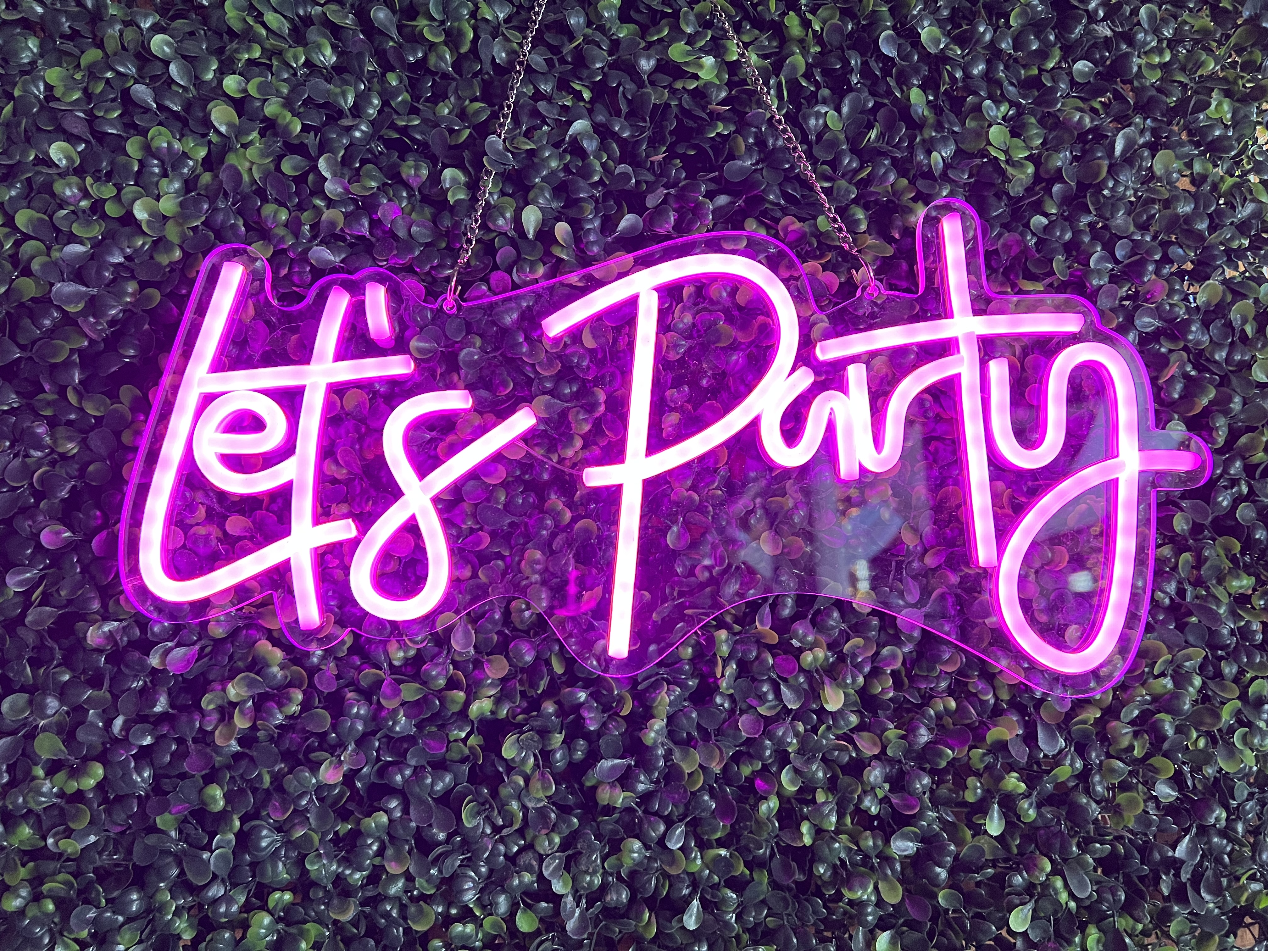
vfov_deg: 53.1
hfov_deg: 67.3
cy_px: 476
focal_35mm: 26
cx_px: 634
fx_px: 952
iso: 200
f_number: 1.5
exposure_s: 1/60
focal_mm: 5.7
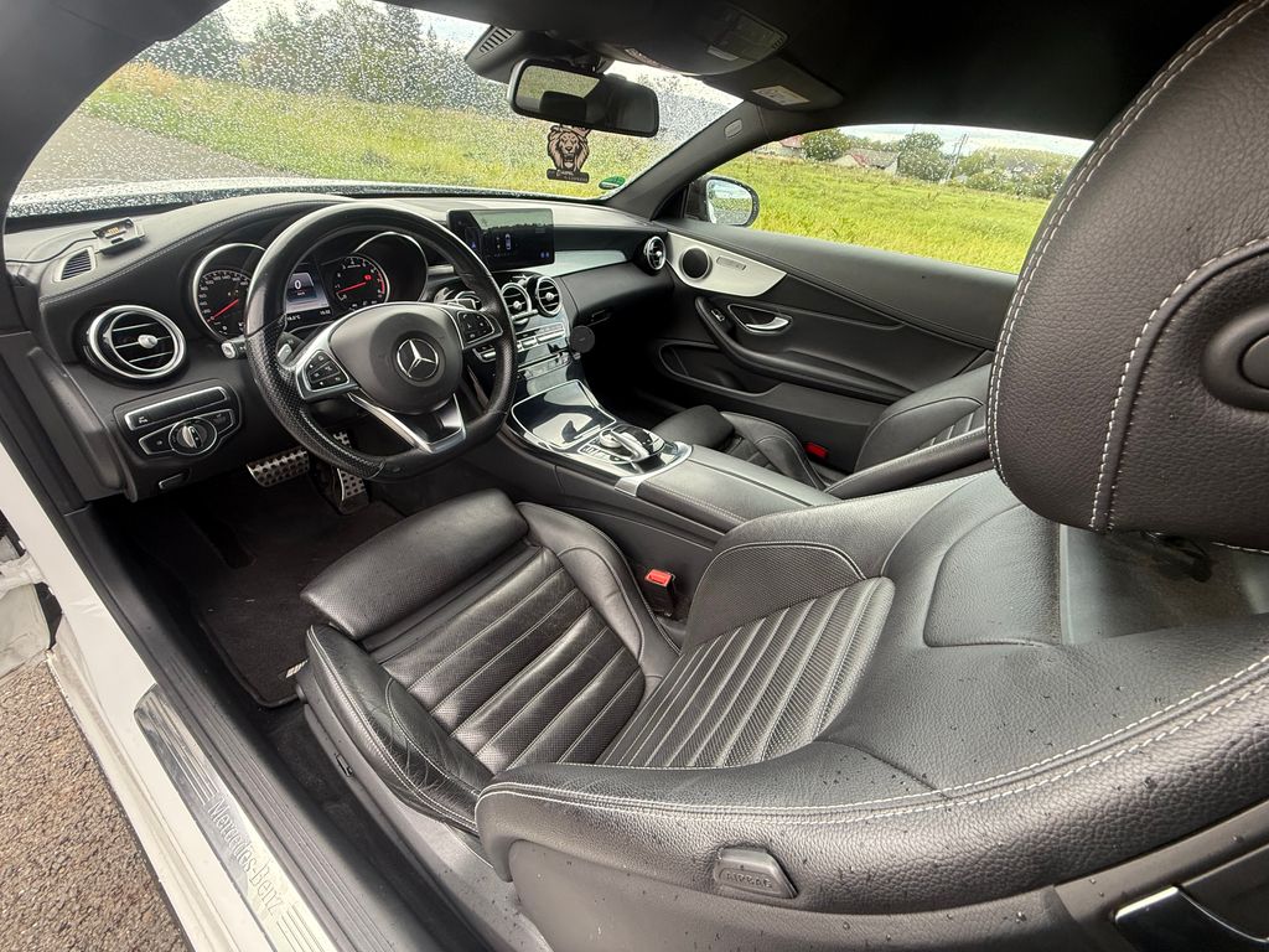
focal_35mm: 14
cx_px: 634
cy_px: 476
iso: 200
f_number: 2.2
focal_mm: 2.22
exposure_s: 1/99
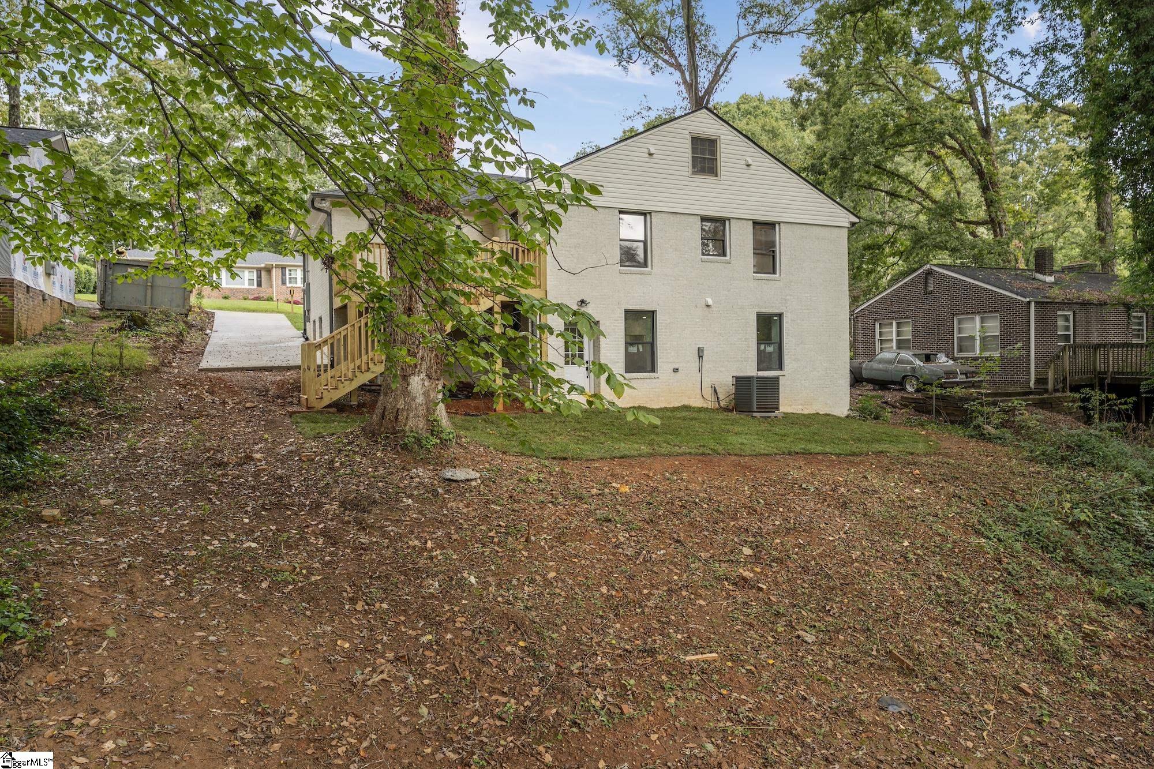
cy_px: 384
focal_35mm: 24
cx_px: 577
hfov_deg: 73.7
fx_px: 769
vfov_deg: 53.1
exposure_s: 1/50
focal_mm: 24
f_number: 6.3
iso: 100
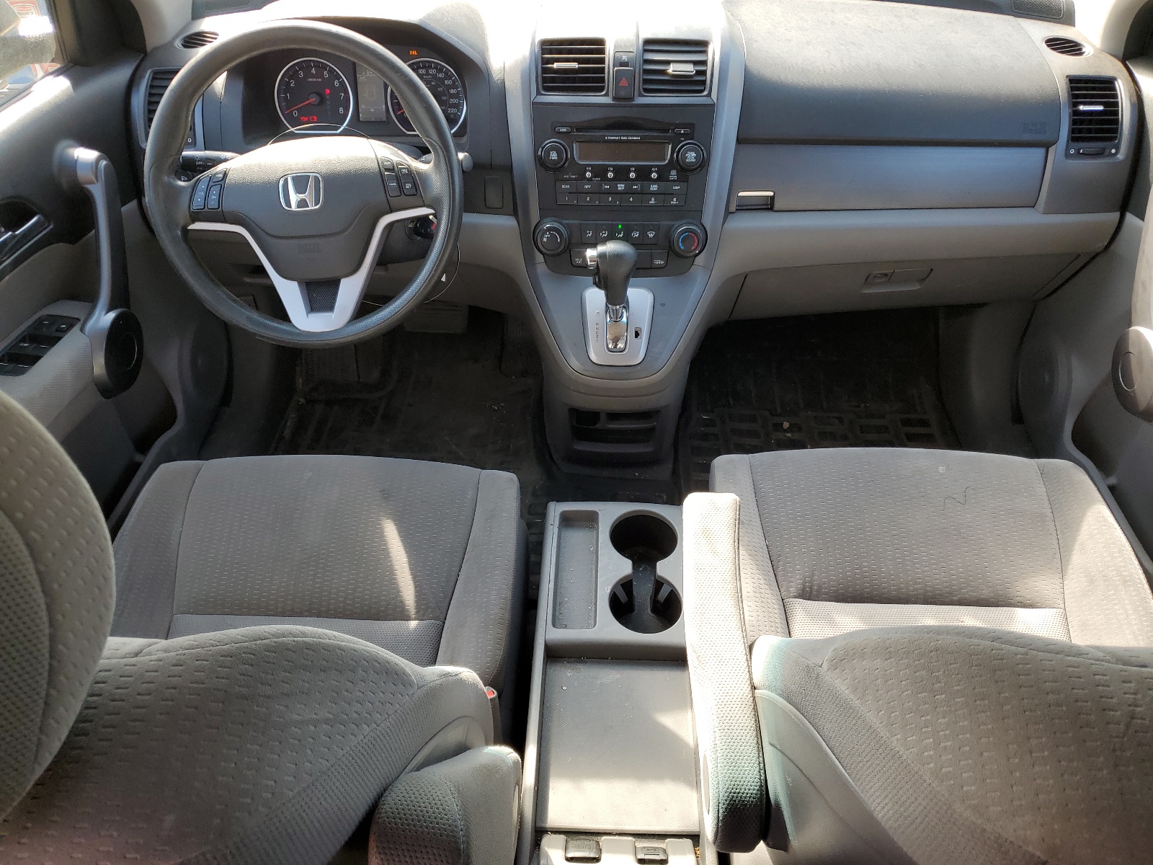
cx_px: 576
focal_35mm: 26
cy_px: 432
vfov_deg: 53.1
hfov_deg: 67.3
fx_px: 866
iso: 50
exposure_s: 1/263
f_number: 1.5
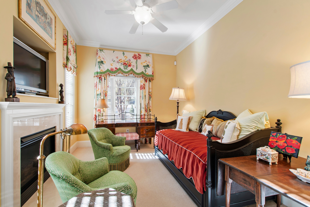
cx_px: 155
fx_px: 129
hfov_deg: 100.4
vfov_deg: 77.3
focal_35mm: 15
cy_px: 104
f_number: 8
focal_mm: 10
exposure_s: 1/1.25
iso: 100
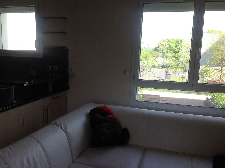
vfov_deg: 40.6
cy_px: 84
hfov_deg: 52.7
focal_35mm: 35
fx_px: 227
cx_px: 112
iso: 50
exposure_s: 1/244
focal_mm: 4.28
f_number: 2.4
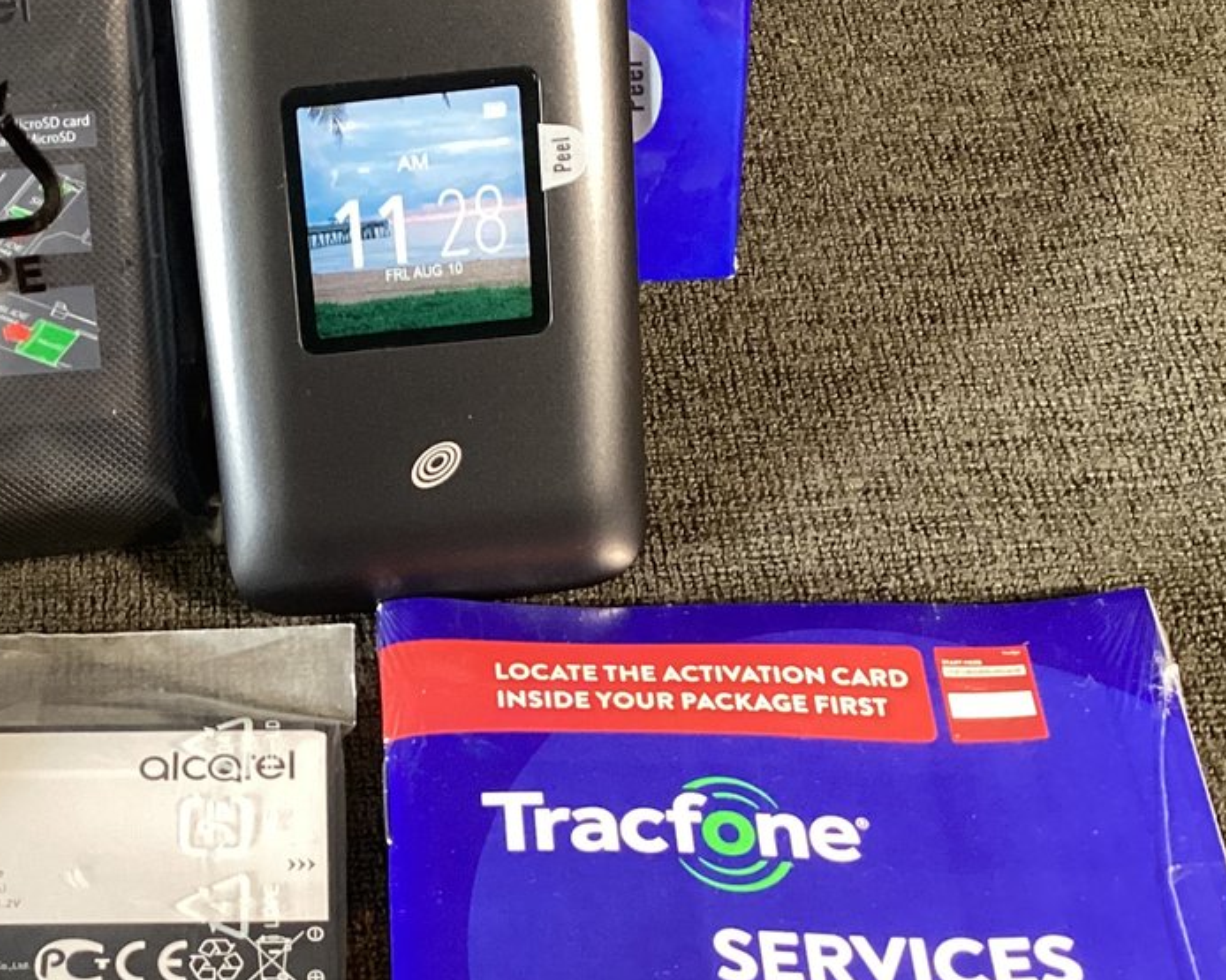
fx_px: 2394
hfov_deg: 28.3
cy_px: 640
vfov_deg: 23.1
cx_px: 321
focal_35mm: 66
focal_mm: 3.3
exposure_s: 1/50
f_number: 2.4
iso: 160
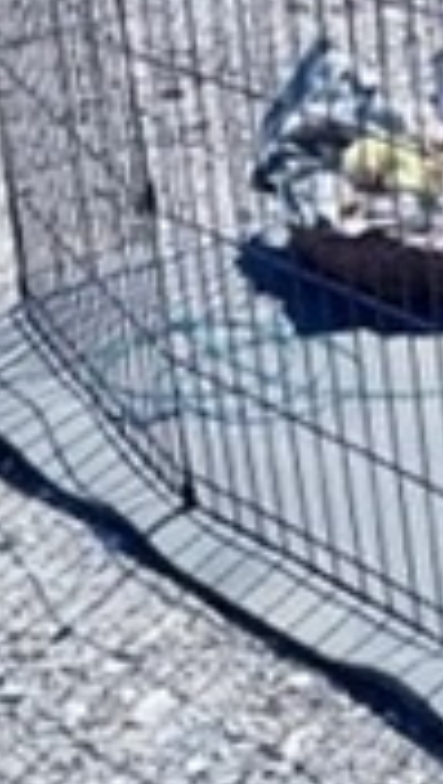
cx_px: 949
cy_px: 34
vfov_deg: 16.7
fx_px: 2620
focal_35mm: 126
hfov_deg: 9.0
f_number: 1.6
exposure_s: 1/3135
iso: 50
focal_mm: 5.1
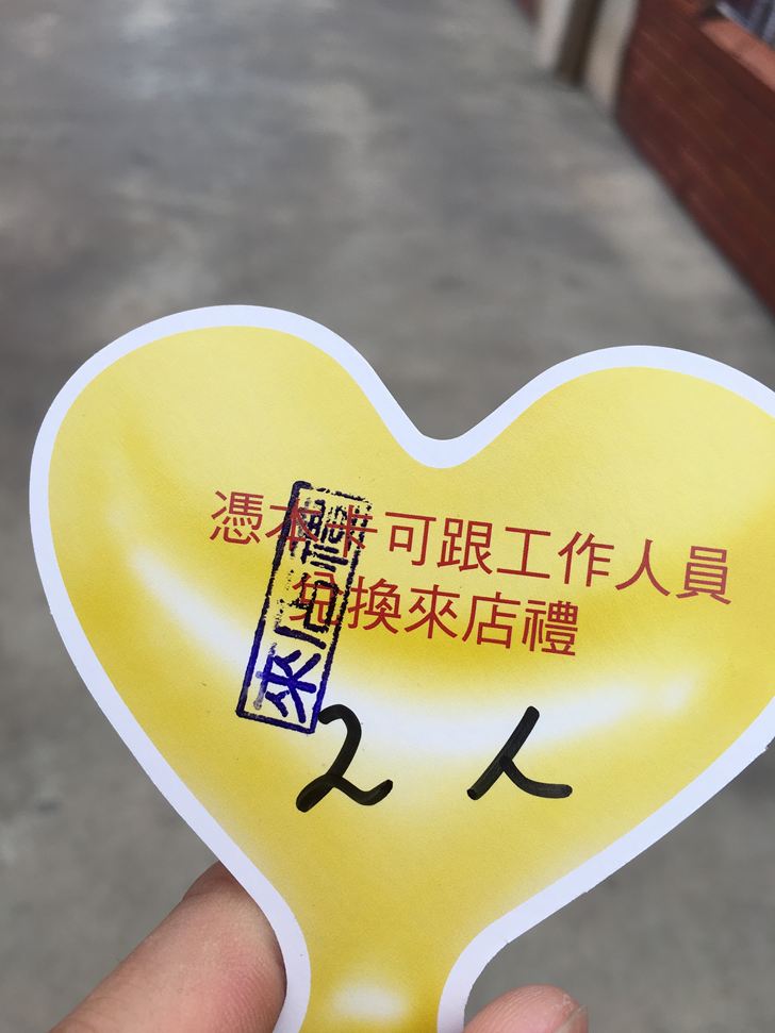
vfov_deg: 61.7
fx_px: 866
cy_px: 516
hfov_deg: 48.2
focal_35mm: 29
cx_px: 388
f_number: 2.2
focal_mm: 4.15
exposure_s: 1/146
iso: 25
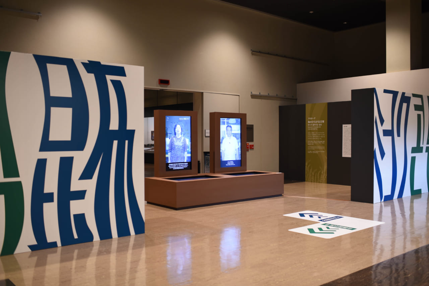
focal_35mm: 35
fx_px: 417
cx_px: 214
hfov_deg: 54.4
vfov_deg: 37.9
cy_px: 143
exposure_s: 1/20
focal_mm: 35
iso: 100
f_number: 2.2
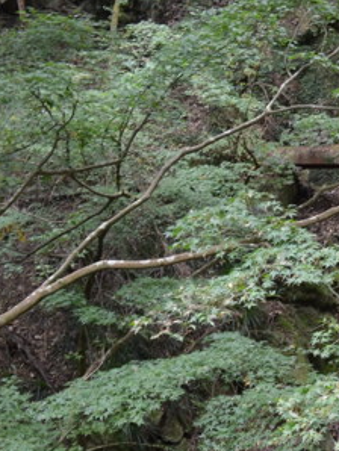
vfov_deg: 21.5
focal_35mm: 89
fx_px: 1160
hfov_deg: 14.3
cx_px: 646
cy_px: 415
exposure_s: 1/2.5
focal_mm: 18
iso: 100
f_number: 8
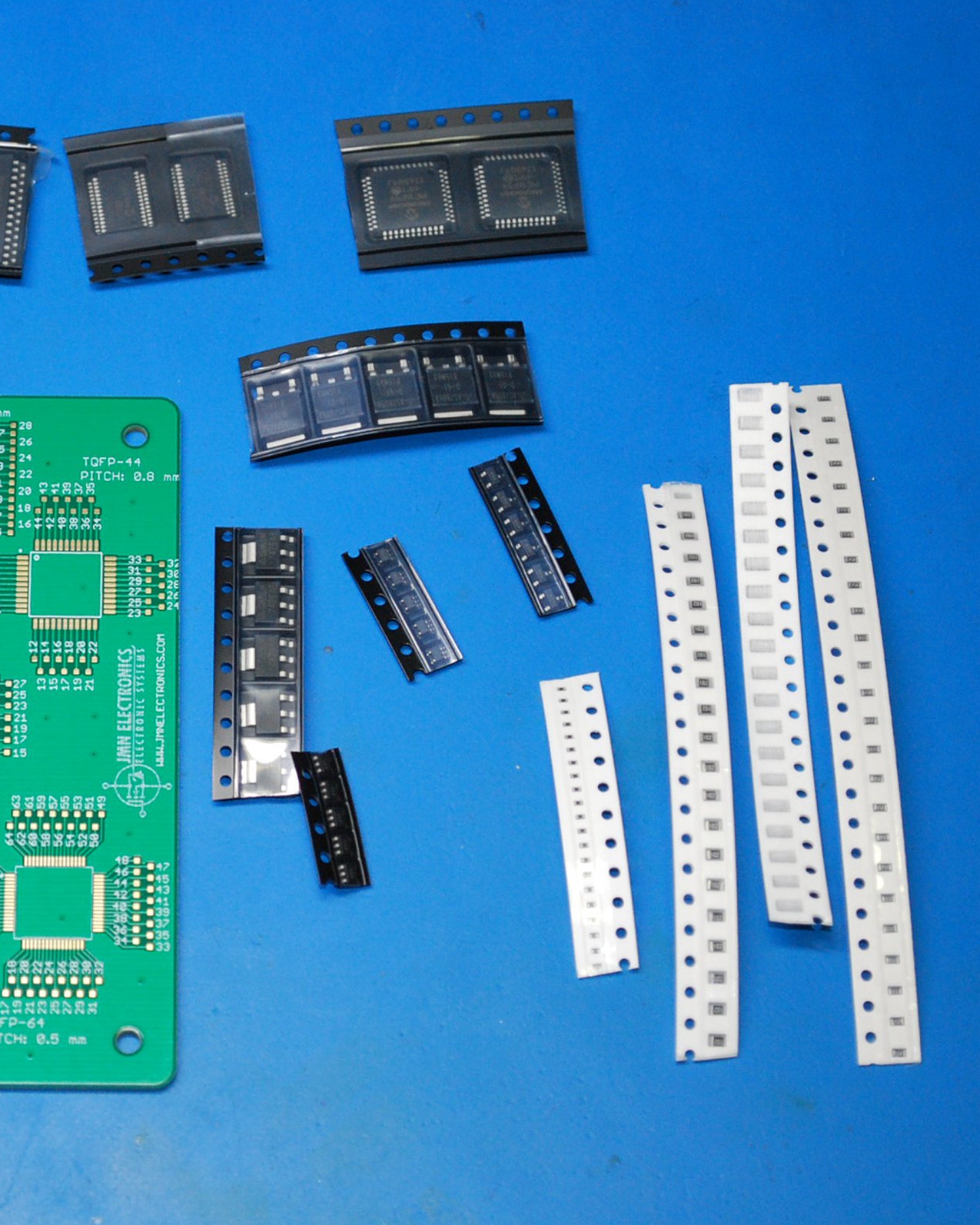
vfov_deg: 16.5
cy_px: 614
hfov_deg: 13.1
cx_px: 149
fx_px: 4232
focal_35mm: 117
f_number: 5.6
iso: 800
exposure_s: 1/125
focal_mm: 55
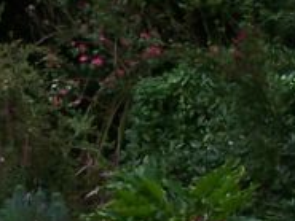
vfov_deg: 6.0
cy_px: 321
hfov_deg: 8.0
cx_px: 10
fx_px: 2098
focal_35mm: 246
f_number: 4
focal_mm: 6.3
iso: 80
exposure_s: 1/500
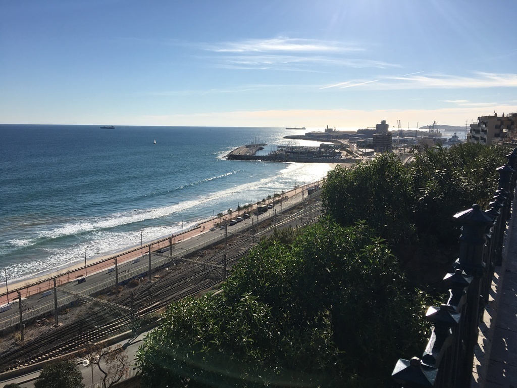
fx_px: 433
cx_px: 258
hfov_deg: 61.7
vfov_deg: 48.2
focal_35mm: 29
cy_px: 194
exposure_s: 1/3344
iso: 25
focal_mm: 4.15
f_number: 2.2
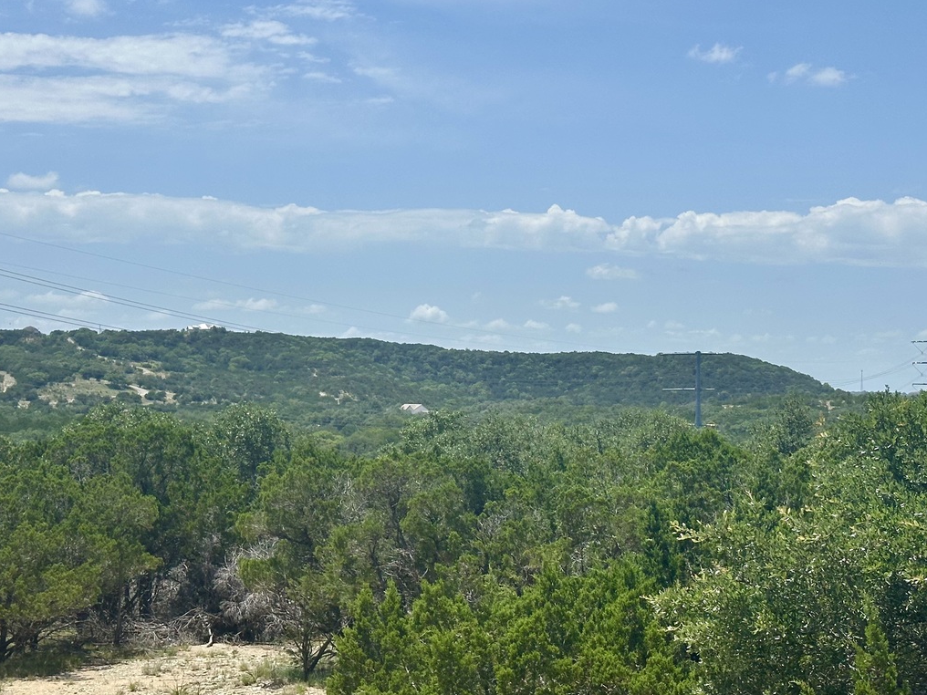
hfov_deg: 28.5
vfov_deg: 21.6
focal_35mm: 68
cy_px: 299
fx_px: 1821
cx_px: 514
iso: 64
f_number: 1.78
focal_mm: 6.86
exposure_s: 1/7092
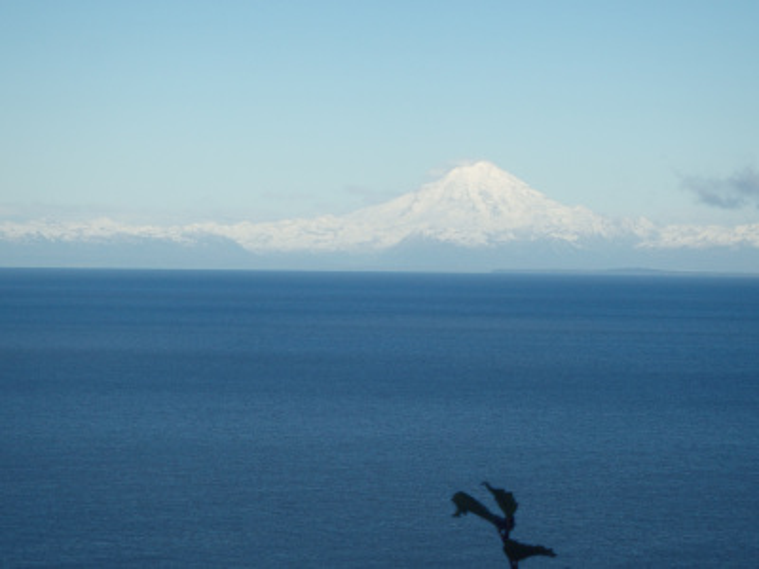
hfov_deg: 15.5
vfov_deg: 11.7
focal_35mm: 127
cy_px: 284
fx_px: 2785
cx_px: 380
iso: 125
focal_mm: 22.8
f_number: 5.7
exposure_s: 1/500
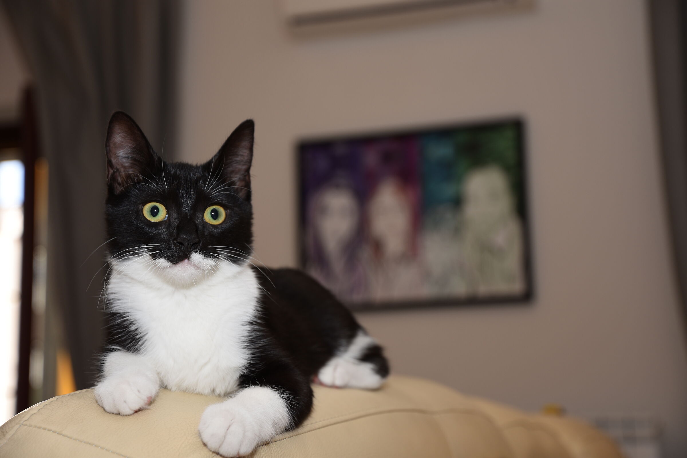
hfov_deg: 29.2
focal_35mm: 69
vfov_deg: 19.7
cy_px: 229
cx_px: 344
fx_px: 1317
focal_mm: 46
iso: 100
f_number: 4
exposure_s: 1/60
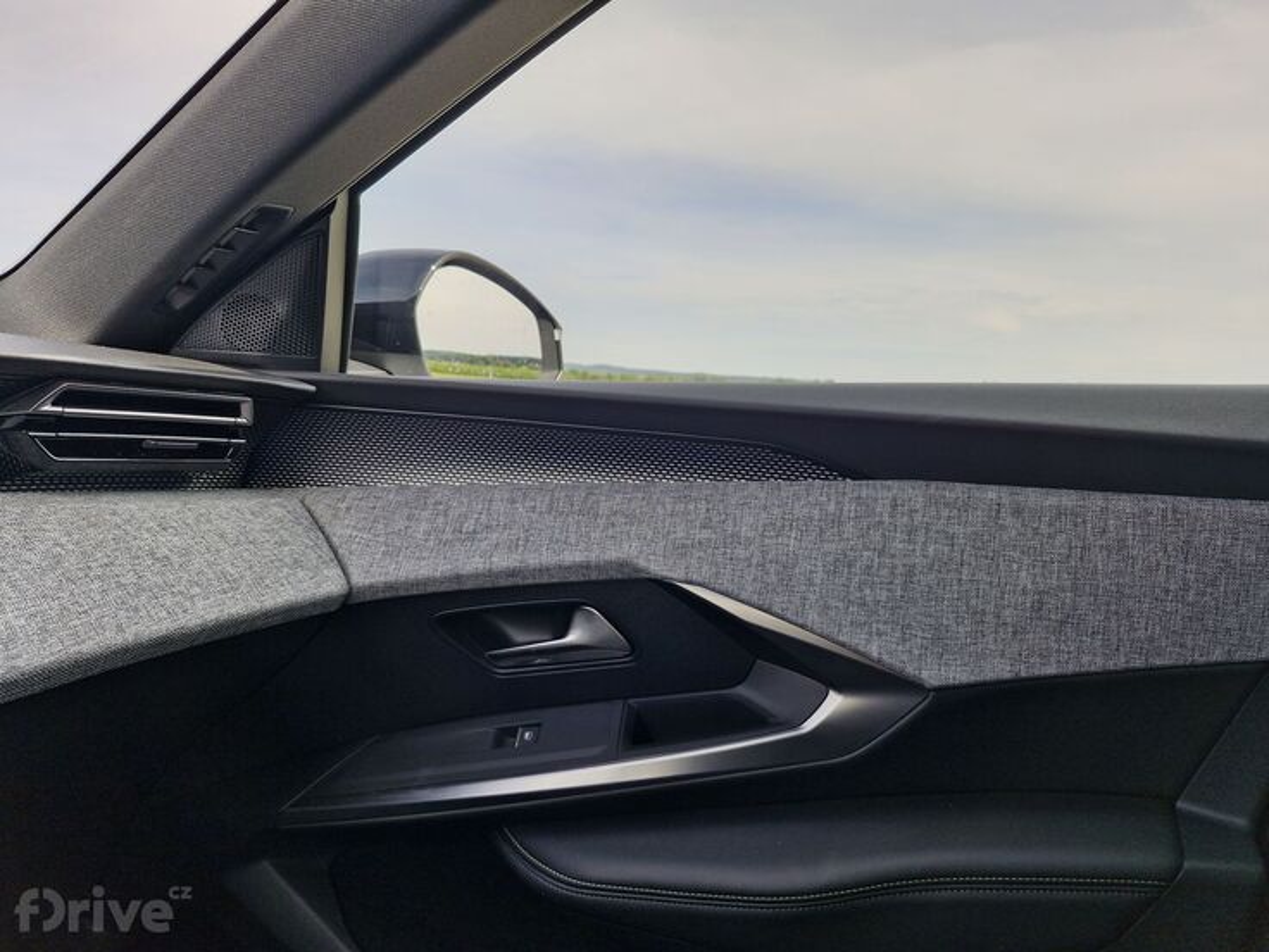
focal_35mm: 23
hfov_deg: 73.9
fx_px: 843
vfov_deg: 58.9
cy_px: 476
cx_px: 634
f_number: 1.8
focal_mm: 5.54
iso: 50
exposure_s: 1/394
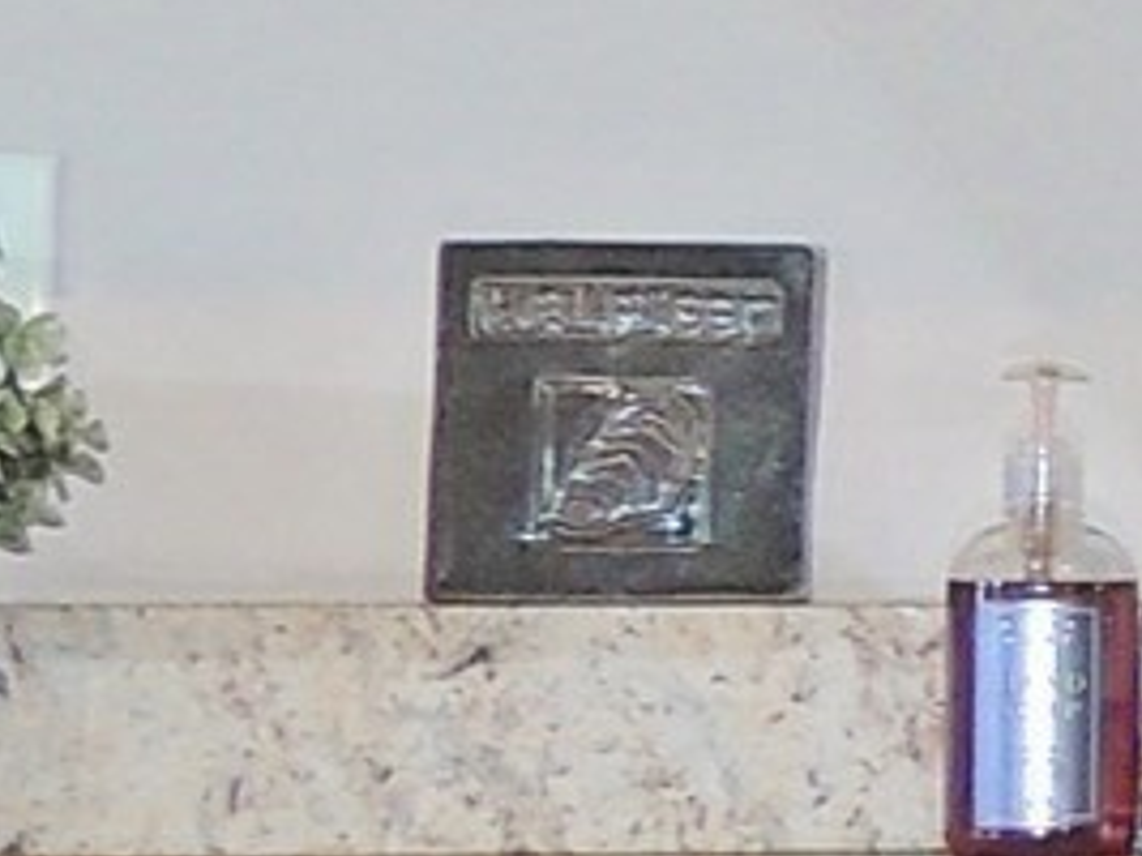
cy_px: 591
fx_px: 6068
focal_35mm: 184
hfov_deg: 8.9
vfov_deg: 8.1
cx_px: 3379
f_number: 3
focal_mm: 4.3
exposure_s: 1/30
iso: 200
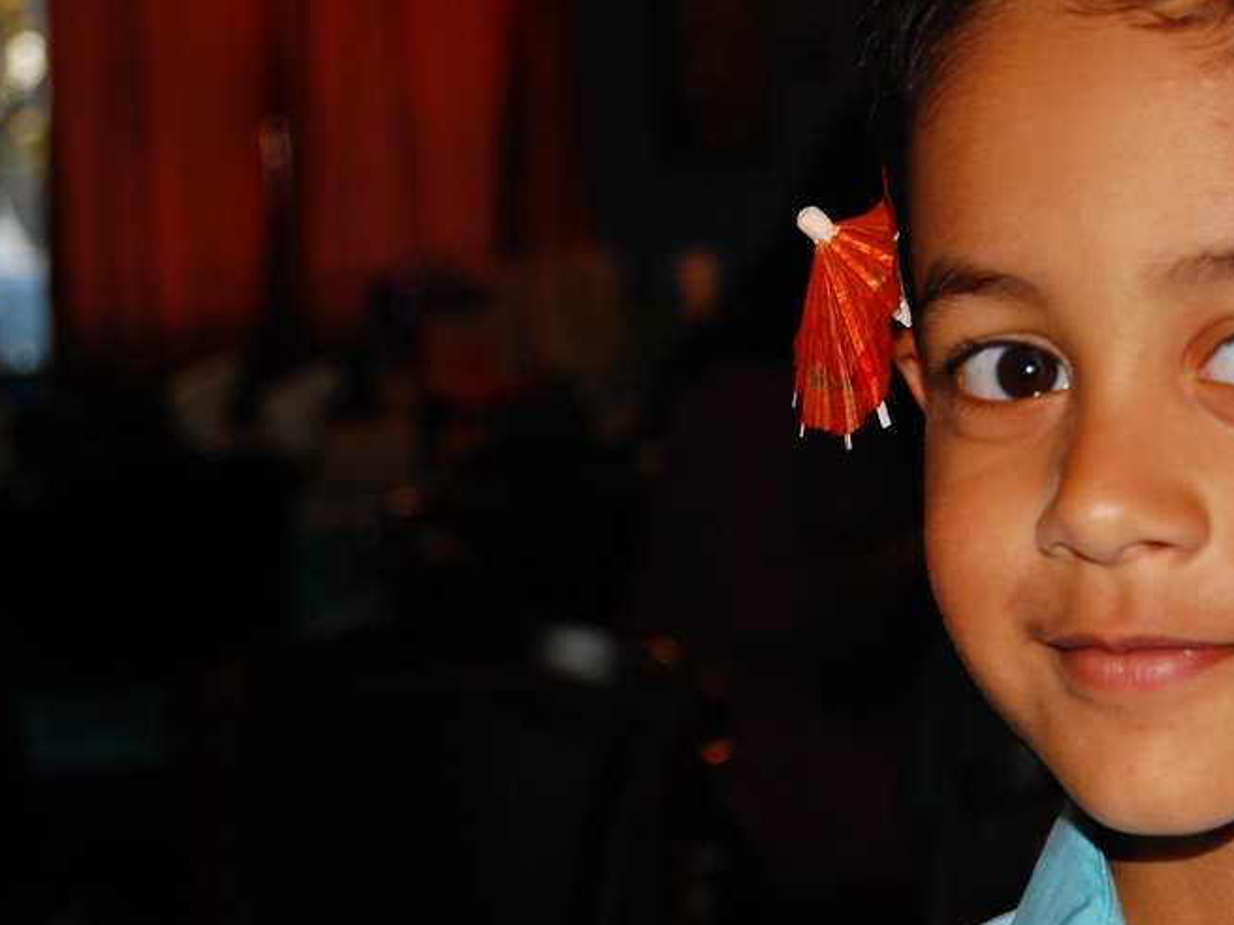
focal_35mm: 124
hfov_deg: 15.8
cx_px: 942
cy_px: 518
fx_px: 4411
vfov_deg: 12.0
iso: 400
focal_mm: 55
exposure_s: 1/60
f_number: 5.6
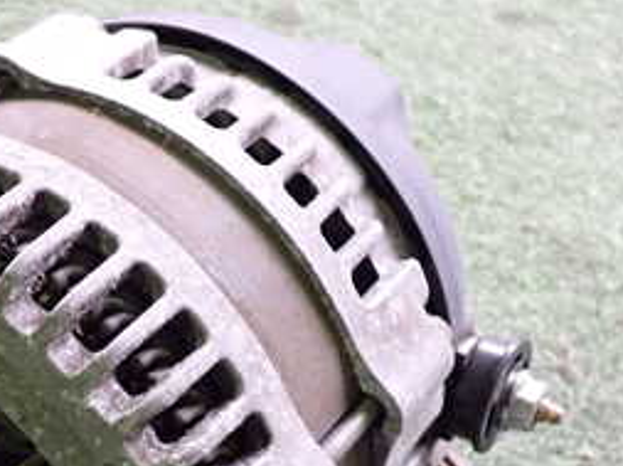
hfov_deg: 25.0
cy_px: 454
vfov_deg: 18.9
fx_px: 1366
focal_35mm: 76
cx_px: 74
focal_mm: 5.79
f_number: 2.4
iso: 500
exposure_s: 1/30
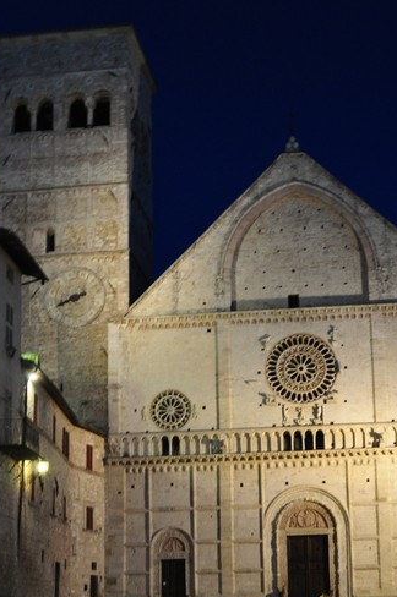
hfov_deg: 22.9
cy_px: 450
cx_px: 254
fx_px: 979
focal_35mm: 59
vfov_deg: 33.3
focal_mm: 24
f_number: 5
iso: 800
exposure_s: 1/4
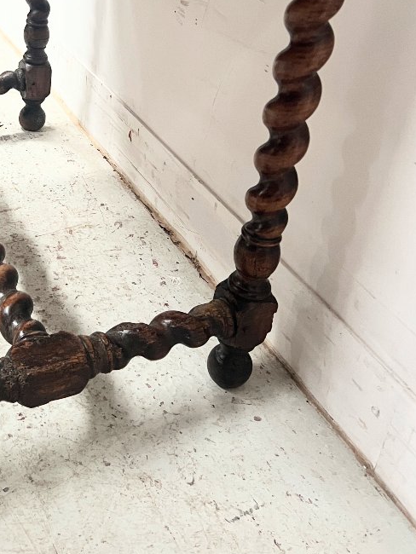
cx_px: 55
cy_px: 147
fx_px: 769
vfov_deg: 38.7
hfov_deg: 29.2
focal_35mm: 48
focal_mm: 5.7
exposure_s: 1/60
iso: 250
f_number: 1.5
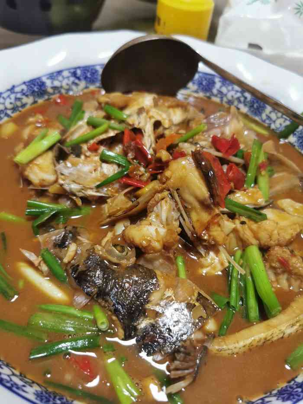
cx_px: 152
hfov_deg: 51.4
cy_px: 202
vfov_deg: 65.3
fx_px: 315
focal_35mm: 27
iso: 250
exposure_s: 1/33.3
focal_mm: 5.56
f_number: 1.6
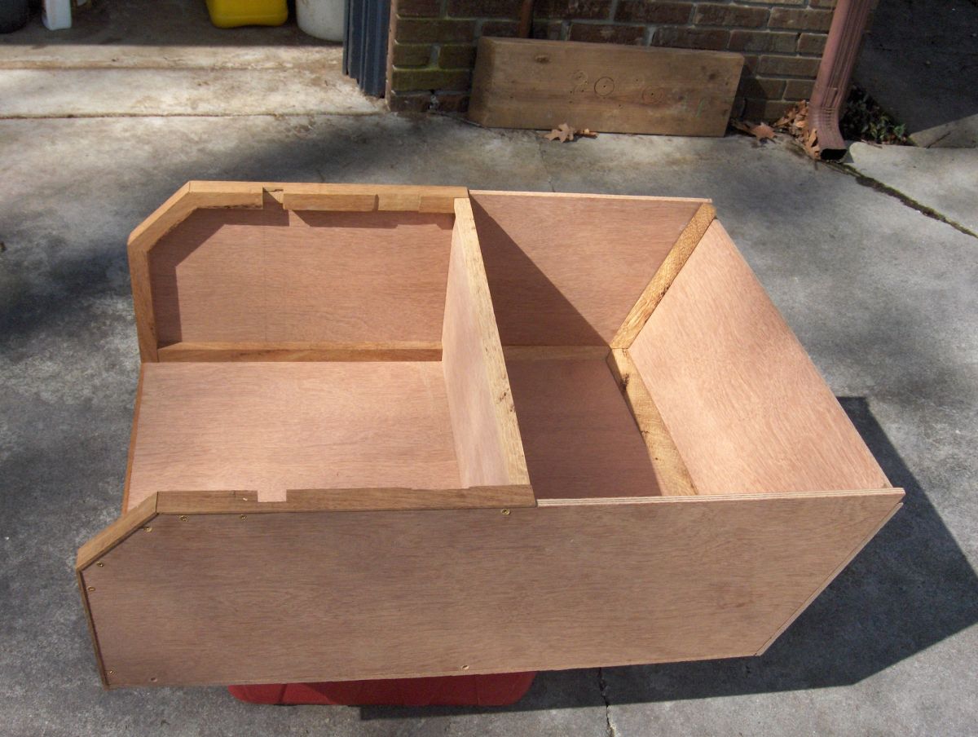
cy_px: 368
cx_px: 489
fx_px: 1104
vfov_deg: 36.9
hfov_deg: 47.8
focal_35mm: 39
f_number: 4.8
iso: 100
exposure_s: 1/1190
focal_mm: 8
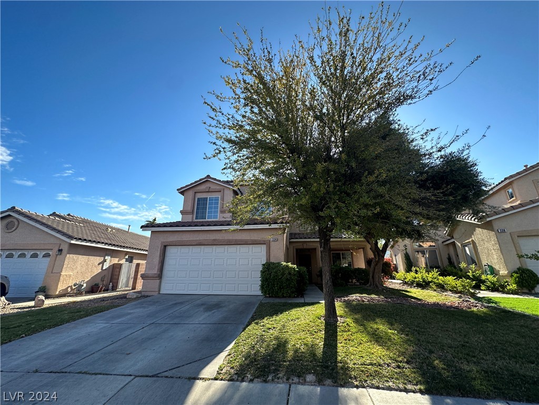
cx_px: 270
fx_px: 218
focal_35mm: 14
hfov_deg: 102.1
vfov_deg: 85.7
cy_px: 202
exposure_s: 1/759
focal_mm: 2.22
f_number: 2.2
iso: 40
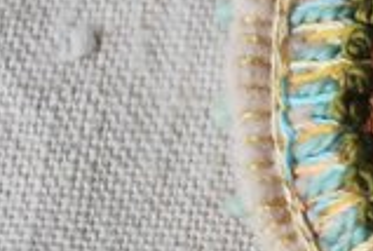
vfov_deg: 7.6
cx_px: 726
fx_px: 1870
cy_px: -82
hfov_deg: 10.5
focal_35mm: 180
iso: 200
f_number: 3.8
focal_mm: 20
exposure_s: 1/50
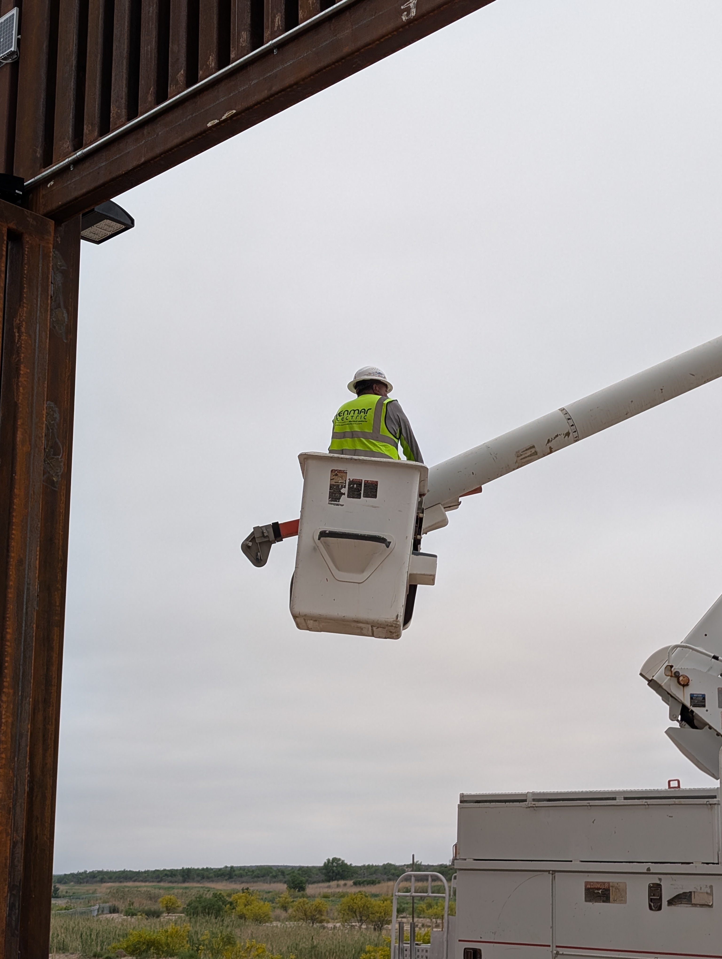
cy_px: 480
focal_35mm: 49
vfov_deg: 38.9
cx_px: 361
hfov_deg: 29.7
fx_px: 1359
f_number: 1.68
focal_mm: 6.9
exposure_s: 1/34.3
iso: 39
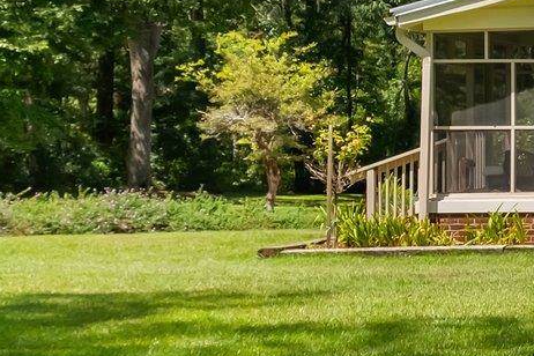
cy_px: 131
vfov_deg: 13.4
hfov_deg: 16.2
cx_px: 1016
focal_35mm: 102
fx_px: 1513
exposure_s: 1/2200
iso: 400
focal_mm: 15.1
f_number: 8
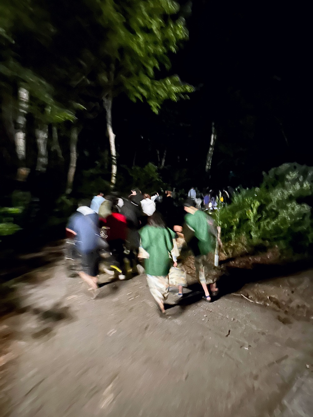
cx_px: 156
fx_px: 289
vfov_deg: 71.6
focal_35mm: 24
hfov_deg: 56.8
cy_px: 208
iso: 5000
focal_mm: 6.86
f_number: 1.78
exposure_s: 1/5
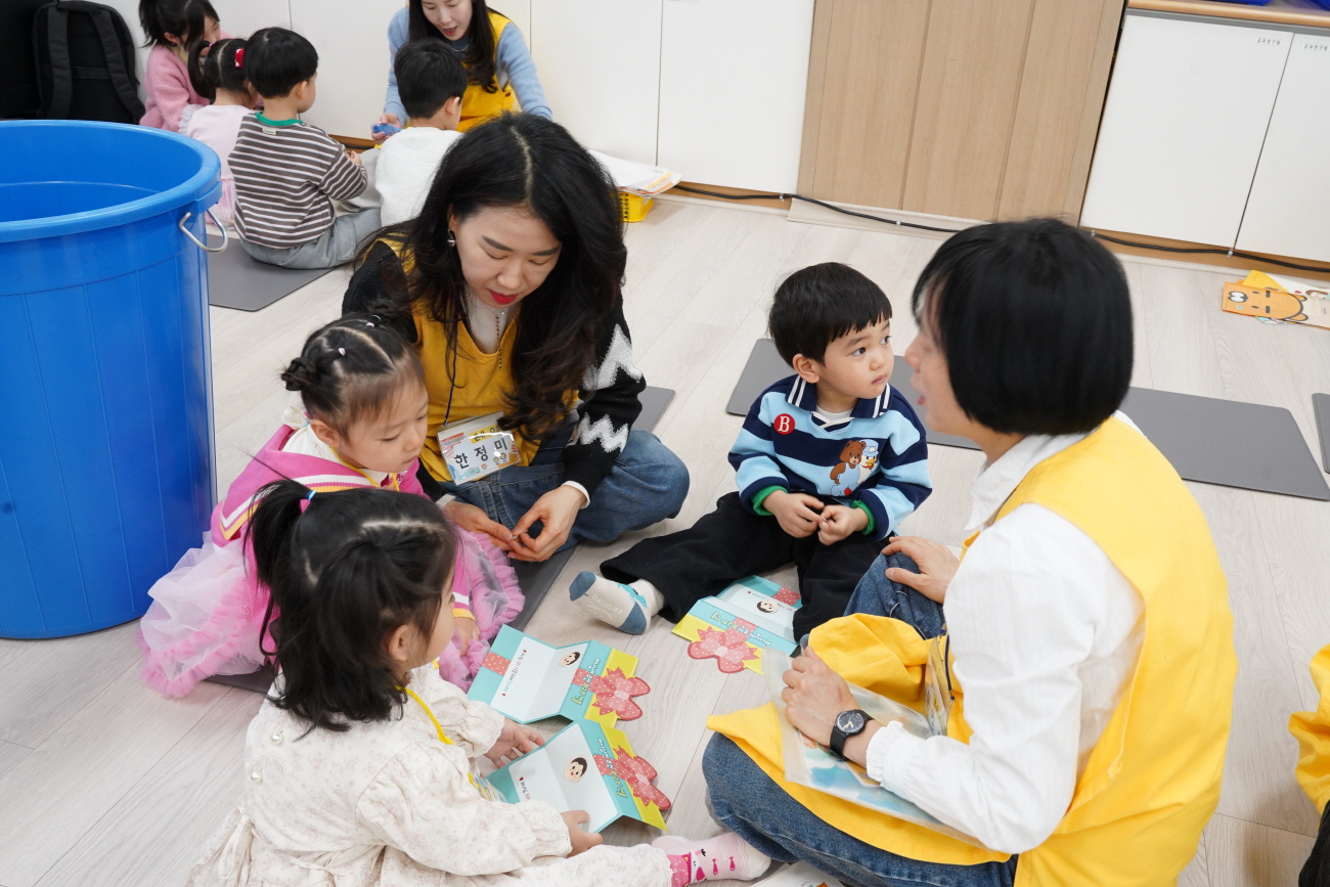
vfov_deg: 38.9
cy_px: 444
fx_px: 1256
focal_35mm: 34
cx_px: 665
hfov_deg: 55.8
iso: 2500
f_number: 10
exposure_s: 1/25
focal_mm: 34
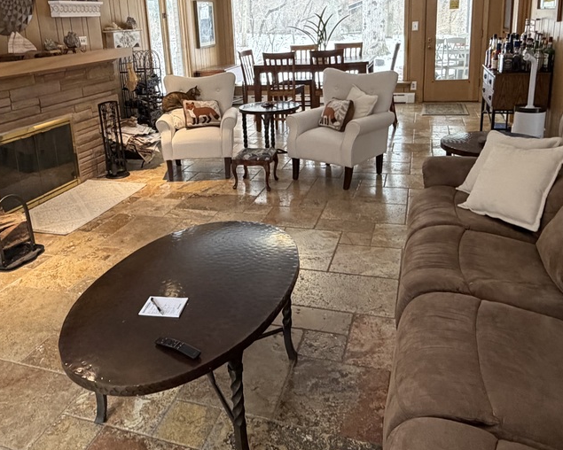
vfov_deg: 46.5
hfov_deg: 56.8
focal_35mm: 31
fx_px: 517
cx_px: 229
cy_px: 158
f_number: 2.2
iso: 320
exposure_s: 1/60
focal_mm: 2.22
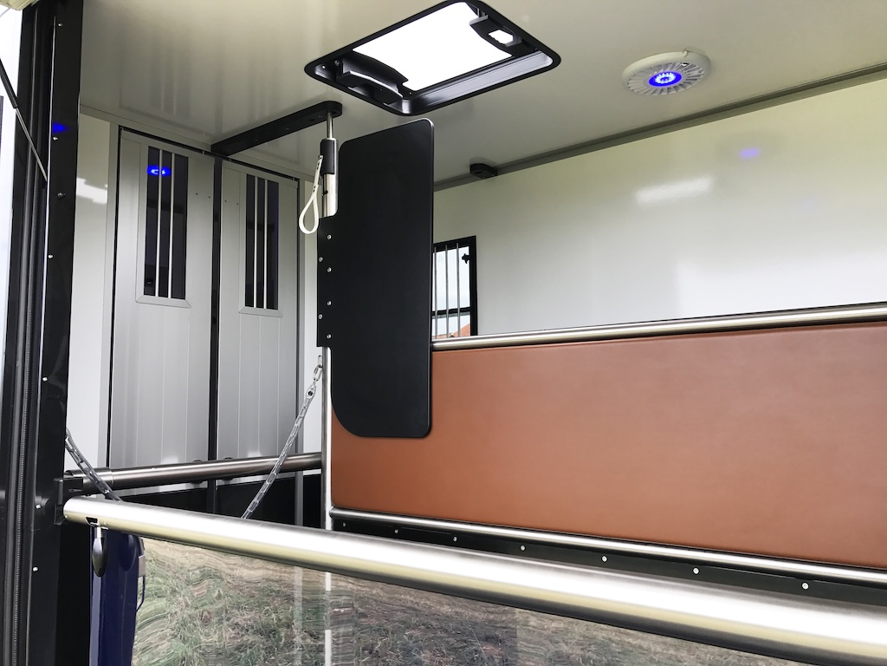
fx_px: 717
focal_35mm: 28
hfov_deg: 63.4
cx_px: 444
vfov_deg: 49.7
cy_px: 333
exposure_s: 1/327
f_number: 1.8
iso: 20
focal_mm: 3.99
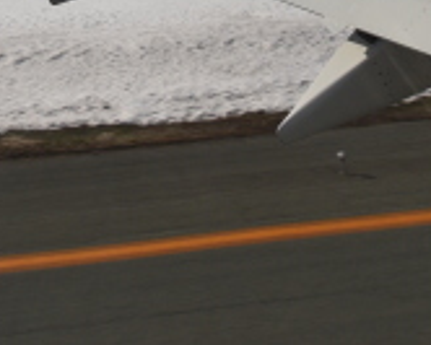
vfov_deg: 18.6
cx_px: 93
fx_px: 855
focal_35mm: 67
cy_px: -248
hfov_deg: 27.8
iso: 125
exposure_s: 1/500
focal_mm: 10
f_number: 8
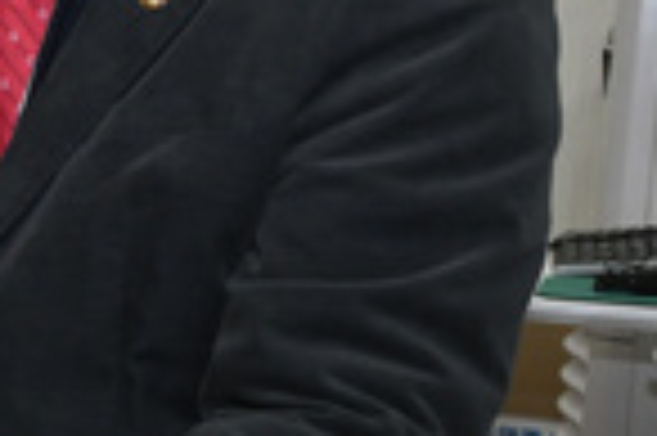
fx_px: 2042
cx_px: -666
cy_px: 182
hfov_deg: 14.9
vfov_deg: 12.2
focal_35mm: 112
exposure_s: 1/250
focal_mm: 26
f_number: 6.3
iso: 1250
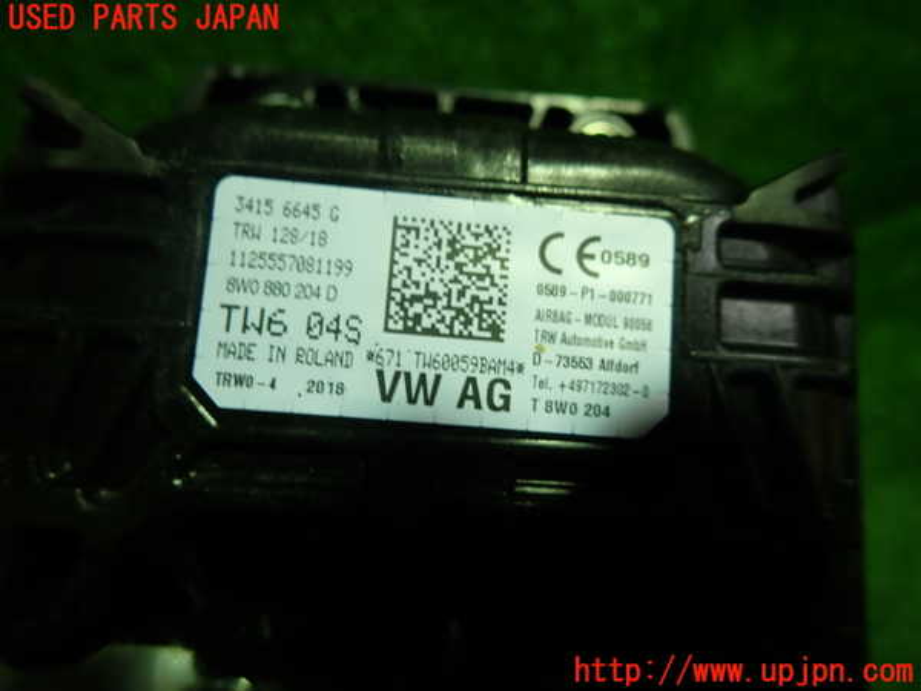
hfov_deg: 69.4
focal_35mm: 25
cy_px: 346
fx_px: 665
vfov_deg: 54.9
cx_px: 460
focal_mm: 4.5
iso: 125
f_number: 2
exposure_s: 1/60
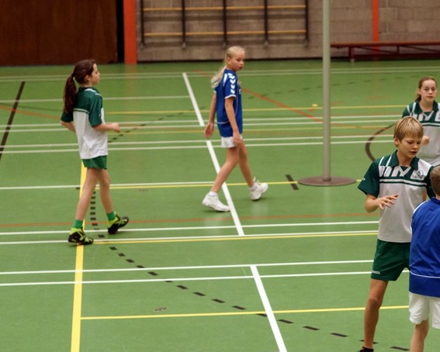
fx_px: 1654
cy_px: 205
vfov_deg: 12.2
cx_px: 385
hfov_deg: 15.0
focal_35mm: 127
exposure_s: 1/160
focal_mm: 50
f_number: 2.2
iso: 800
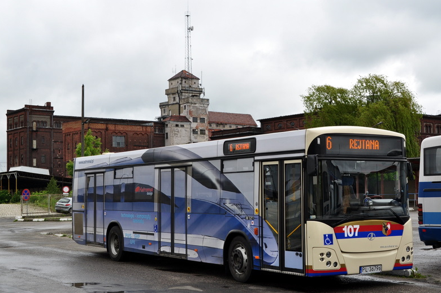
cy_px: 159
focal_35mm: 61
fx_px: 741
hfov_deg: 33.1
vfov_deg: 22.3
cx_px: 244
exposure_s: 1/200
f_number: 10
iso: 200
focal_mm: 35
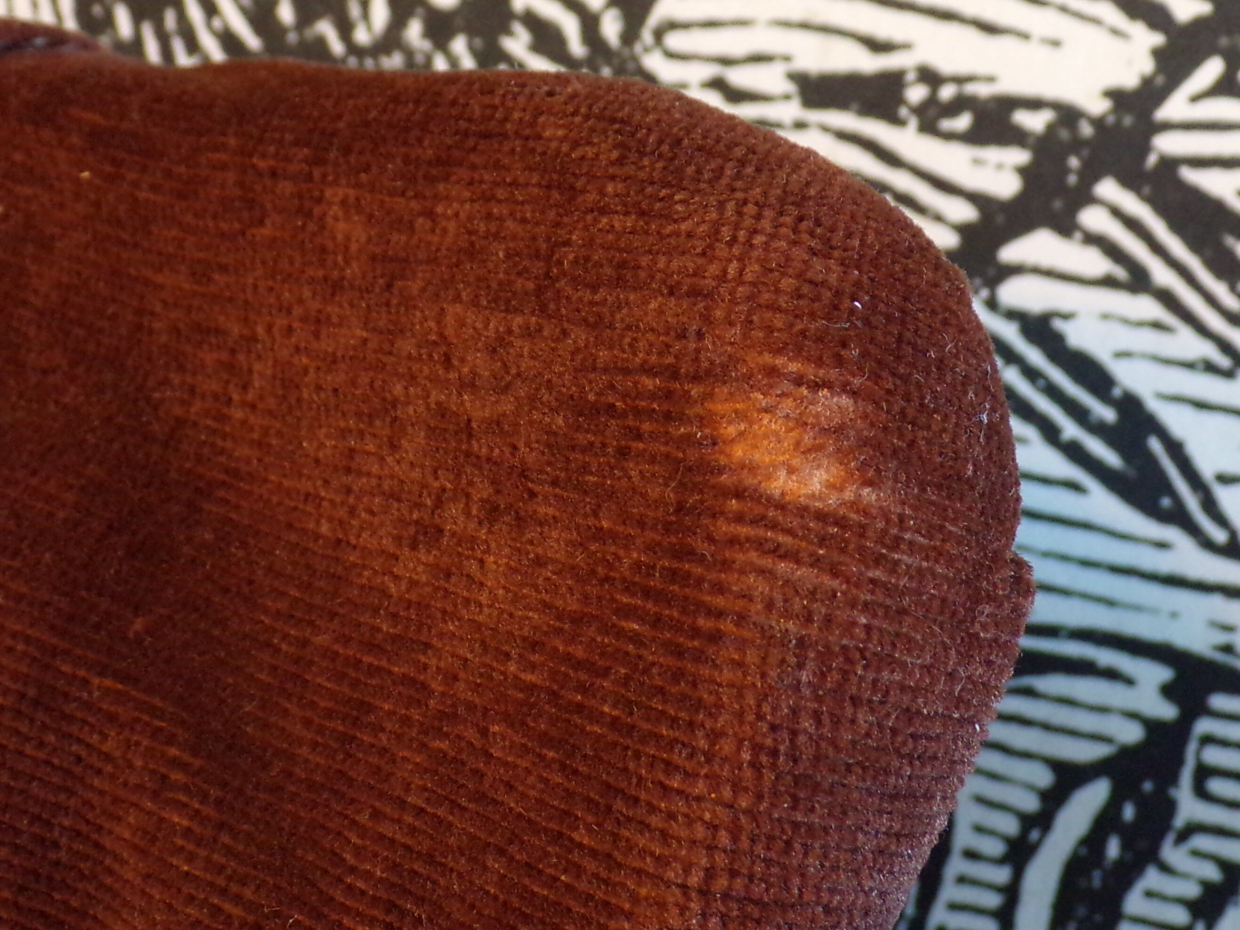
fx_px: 2006
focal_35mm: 56
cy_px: 507
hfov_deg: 34.3
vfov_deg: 26.1
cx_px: 674
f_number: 3.2
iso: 341
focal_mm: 5.8
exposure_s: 1/17
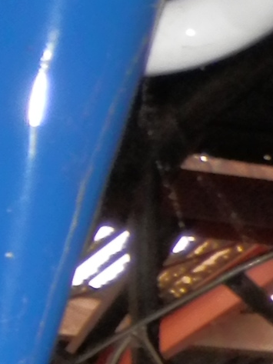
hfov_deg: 7.1
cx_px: -681
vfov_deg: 10.5
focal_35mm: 176
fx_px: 1850
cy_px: 690
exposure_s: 1/30
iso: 100
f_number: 3
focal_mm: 4.5
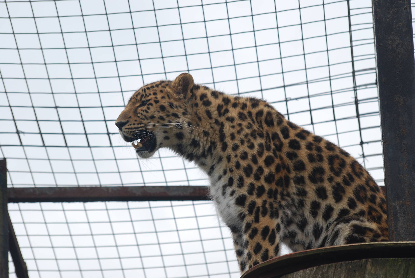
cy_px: 139
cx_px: 208
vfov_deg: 6.1
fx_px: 2597
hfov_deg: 9.1
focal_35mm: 225
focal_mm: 150
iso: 200
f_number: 7.1
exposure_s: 1/125
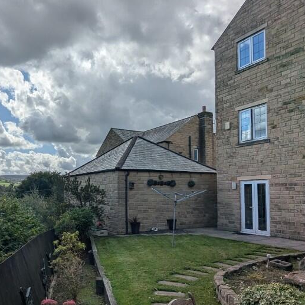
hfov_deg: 56.0
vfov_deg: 56.8
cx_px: 100
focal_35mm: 28
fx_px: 279
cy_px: 184
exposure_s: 1/3322
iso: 34
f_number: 2.2
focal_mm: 2.35
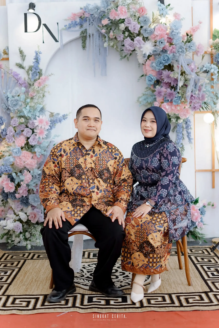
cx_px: 110
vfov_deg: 39.6
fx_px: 456
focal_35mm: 50
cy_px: 164
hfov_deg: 27.0
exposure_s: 1/160
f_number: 1.8
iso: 320
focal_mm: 50
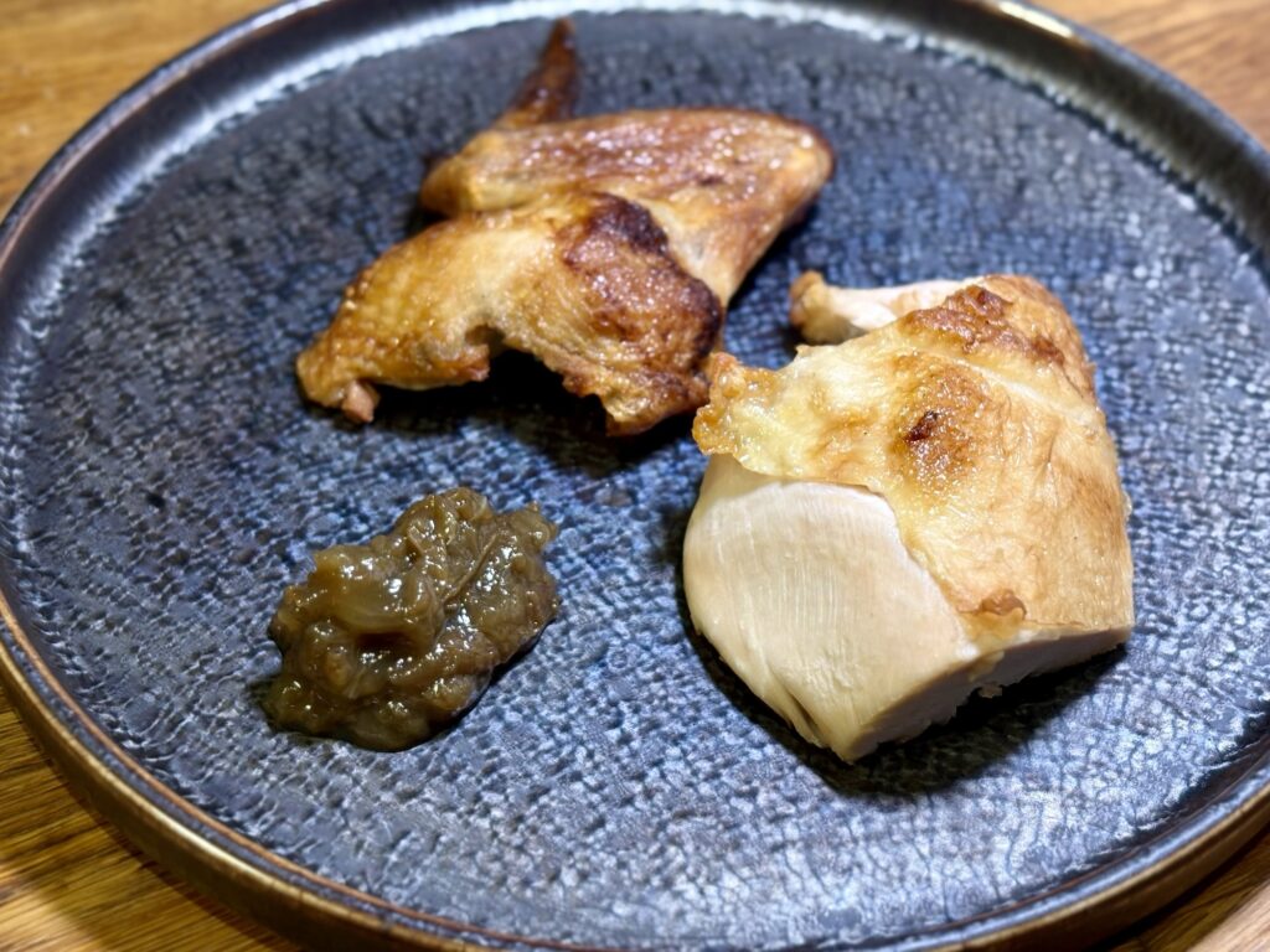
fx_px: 1908
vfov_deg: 28.0
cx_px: 635
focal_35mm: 52
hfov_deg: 36.8
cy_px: 476
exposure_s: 1/69
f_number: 1.6
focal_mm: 5.96
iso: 50
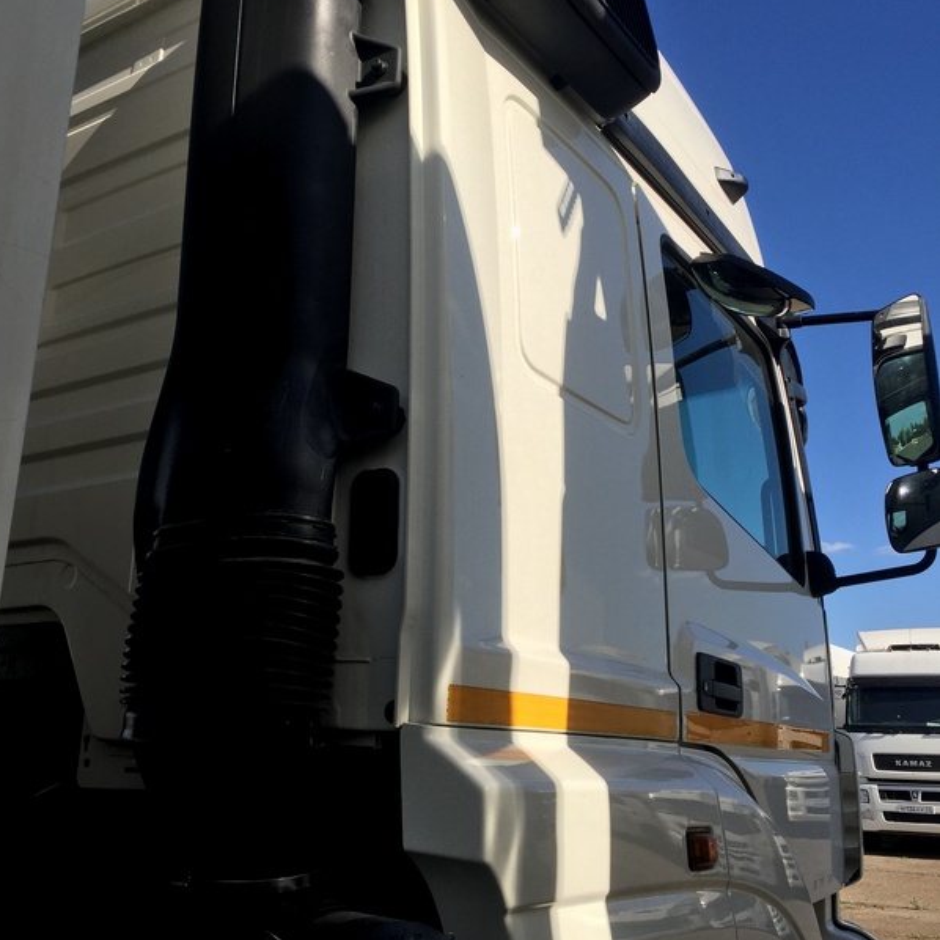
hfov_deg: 47.2
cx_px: 461
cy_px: 490
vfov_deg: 47.2
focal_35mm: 35
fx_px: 1075
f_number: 2.2
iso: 32
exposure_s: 1/2198
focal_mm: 4.15
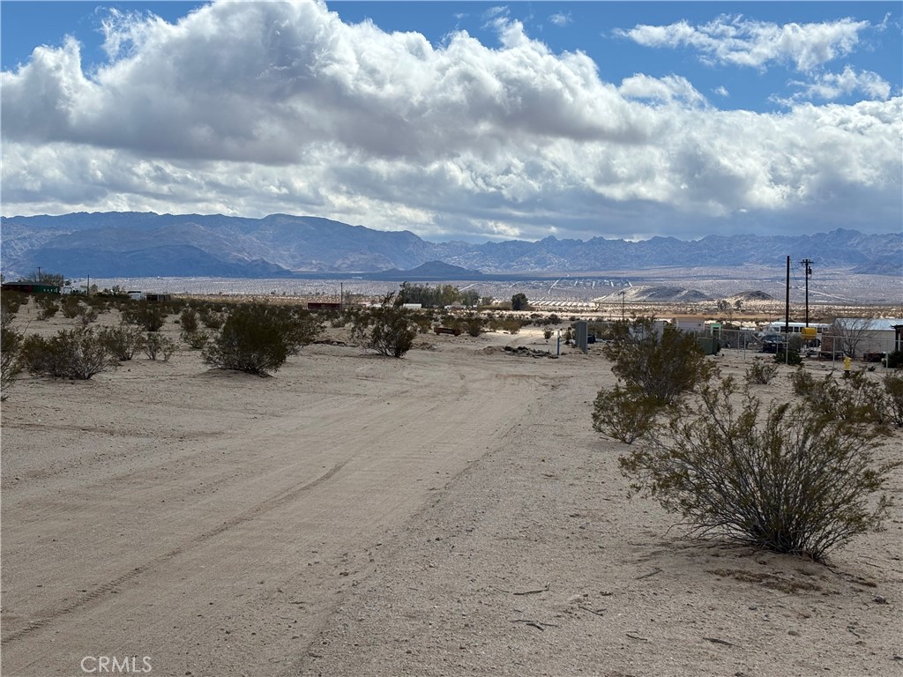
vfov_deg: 28.0
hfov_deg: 36.8
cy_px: 338
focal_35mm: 52
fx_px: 1356
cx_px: 452
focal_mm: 5.96
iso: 40
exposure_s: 1/6329
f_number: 1.6
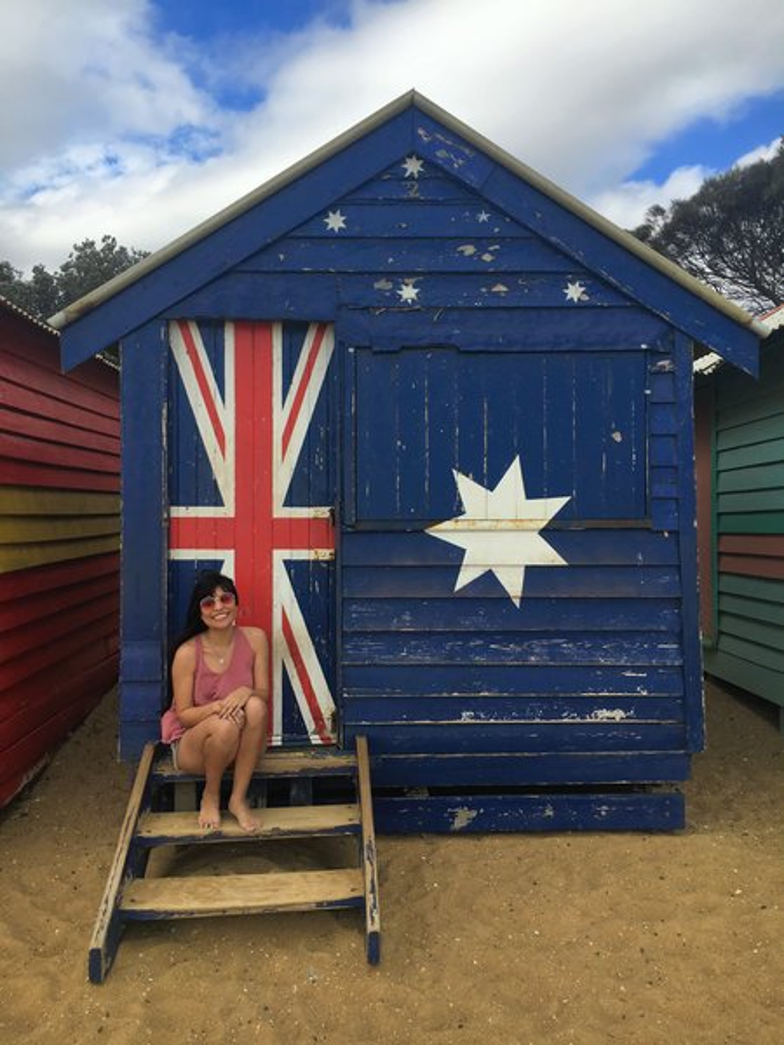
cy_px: 522
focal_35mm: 29
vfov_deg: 61.7
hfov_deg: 48.2
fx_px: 876
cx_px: 392
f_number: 2.2
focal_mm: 4.15
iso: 25
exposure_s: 1/1131
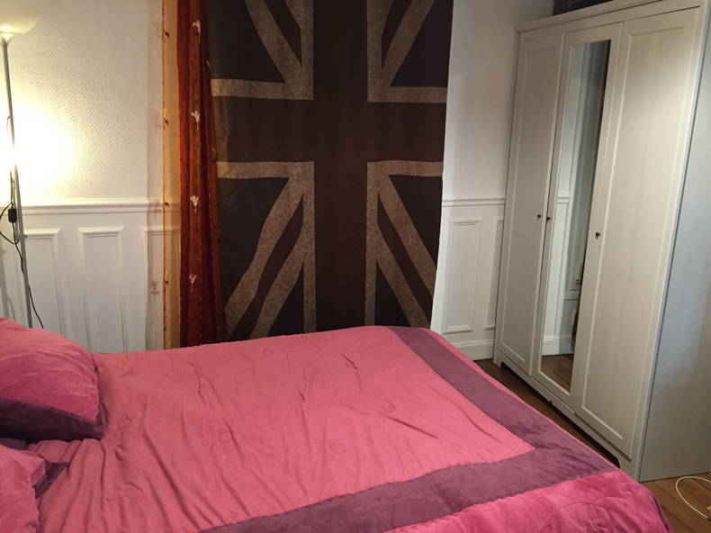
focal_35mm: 29
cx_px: 356
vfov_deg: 48.2
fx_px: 595
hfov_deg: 61.7
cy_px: 266
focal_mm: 4.15
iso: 250
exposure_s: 1/25
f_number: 2.2
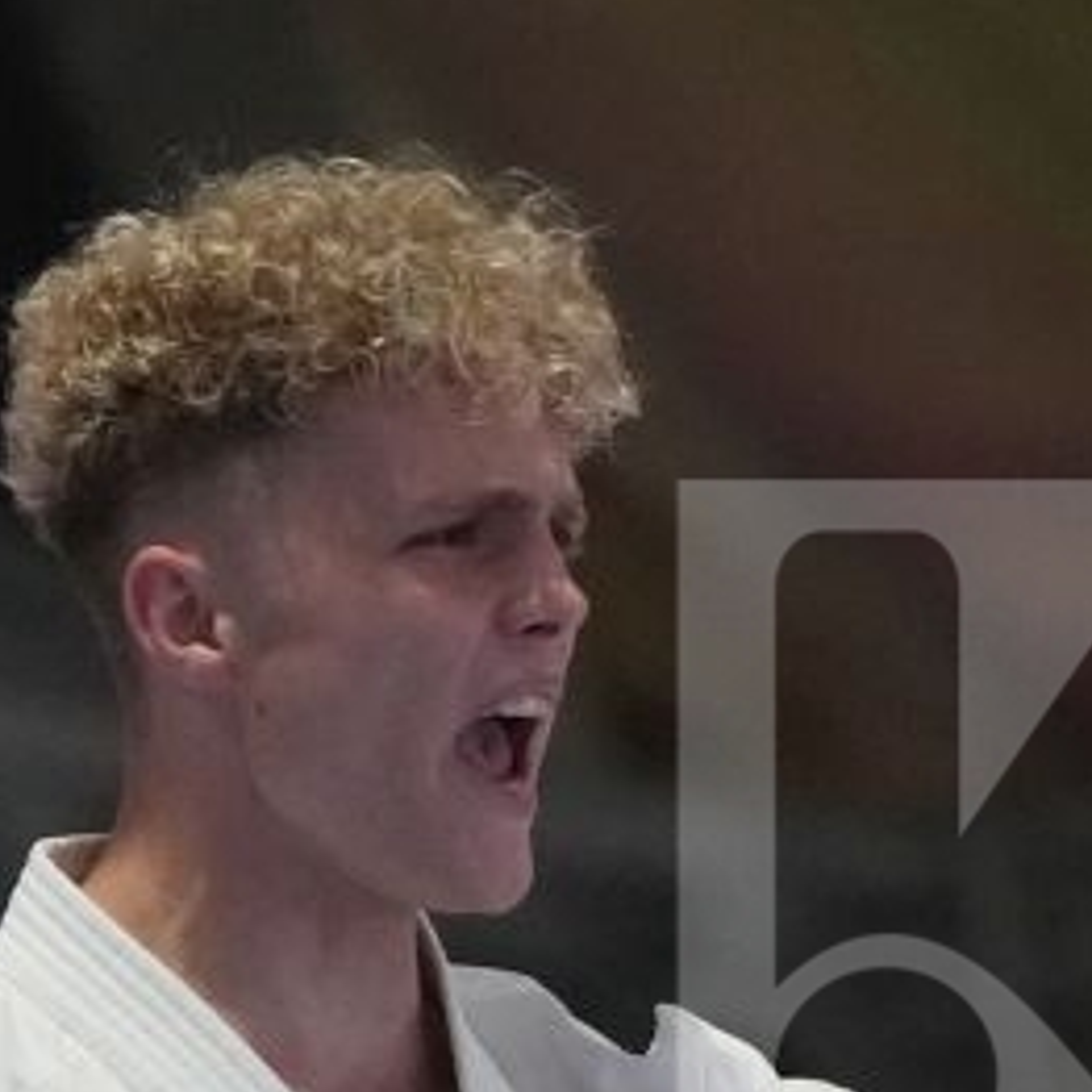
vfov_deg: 2.6
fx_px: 23591
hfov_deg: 2.7
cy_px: 2334
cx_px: 1067
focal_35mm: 661
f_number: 2.8
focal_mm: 113
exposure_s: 1/500
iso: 5000
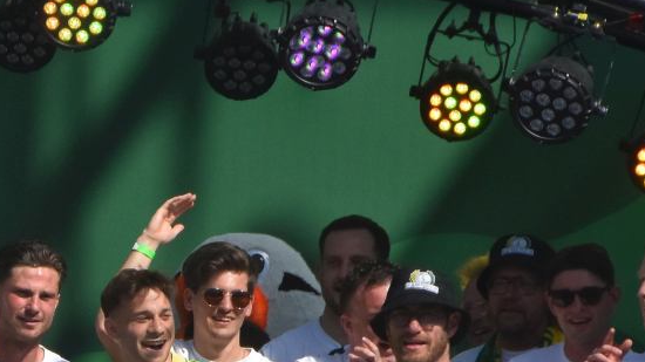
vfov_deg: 1.6
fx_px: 12667
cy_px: 438
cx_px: -294
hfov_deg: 2.9
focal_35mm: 741
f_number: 9
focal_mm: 135
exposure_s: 1/1600
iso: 500
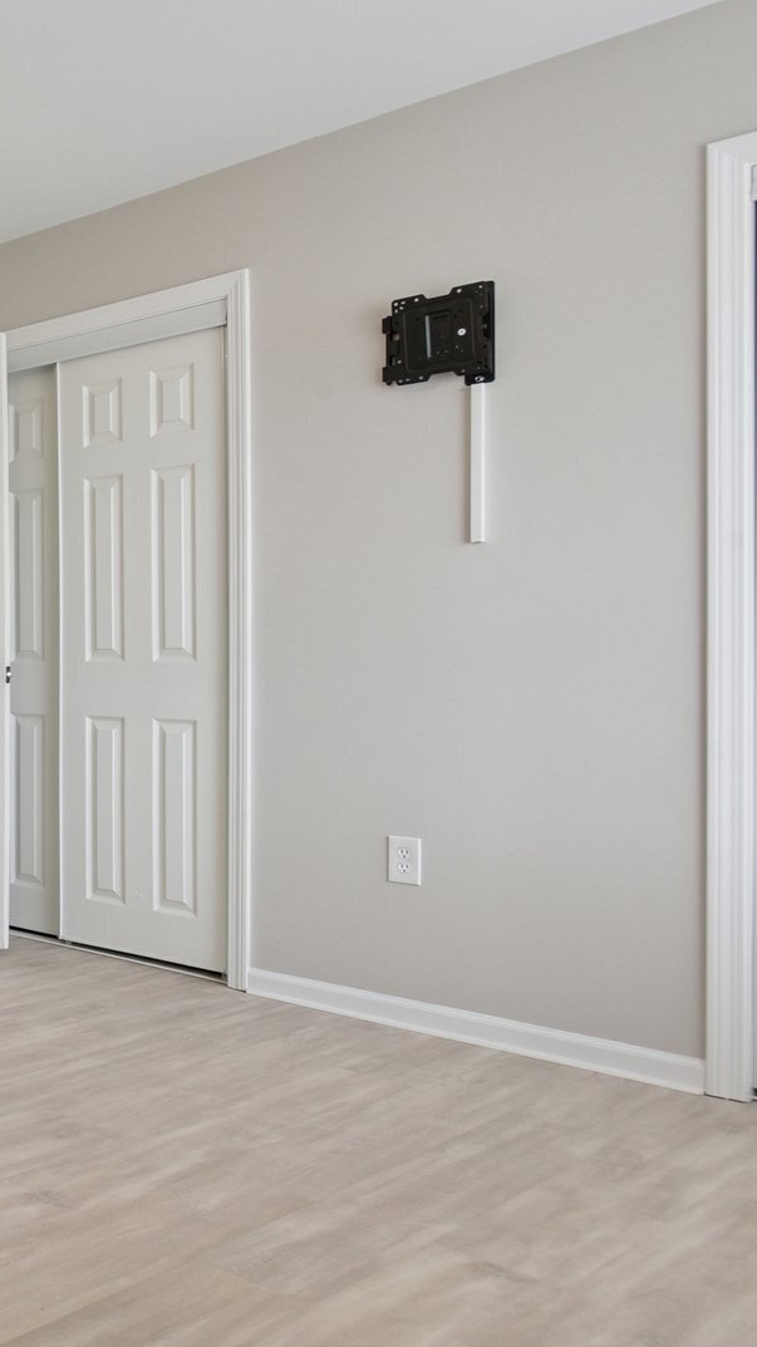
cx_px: -441
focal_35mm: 34
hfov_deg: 24.7
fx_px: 1214
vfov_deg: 58.0
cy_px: 668
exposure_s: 1/20
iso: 400
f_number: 11
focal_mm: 17
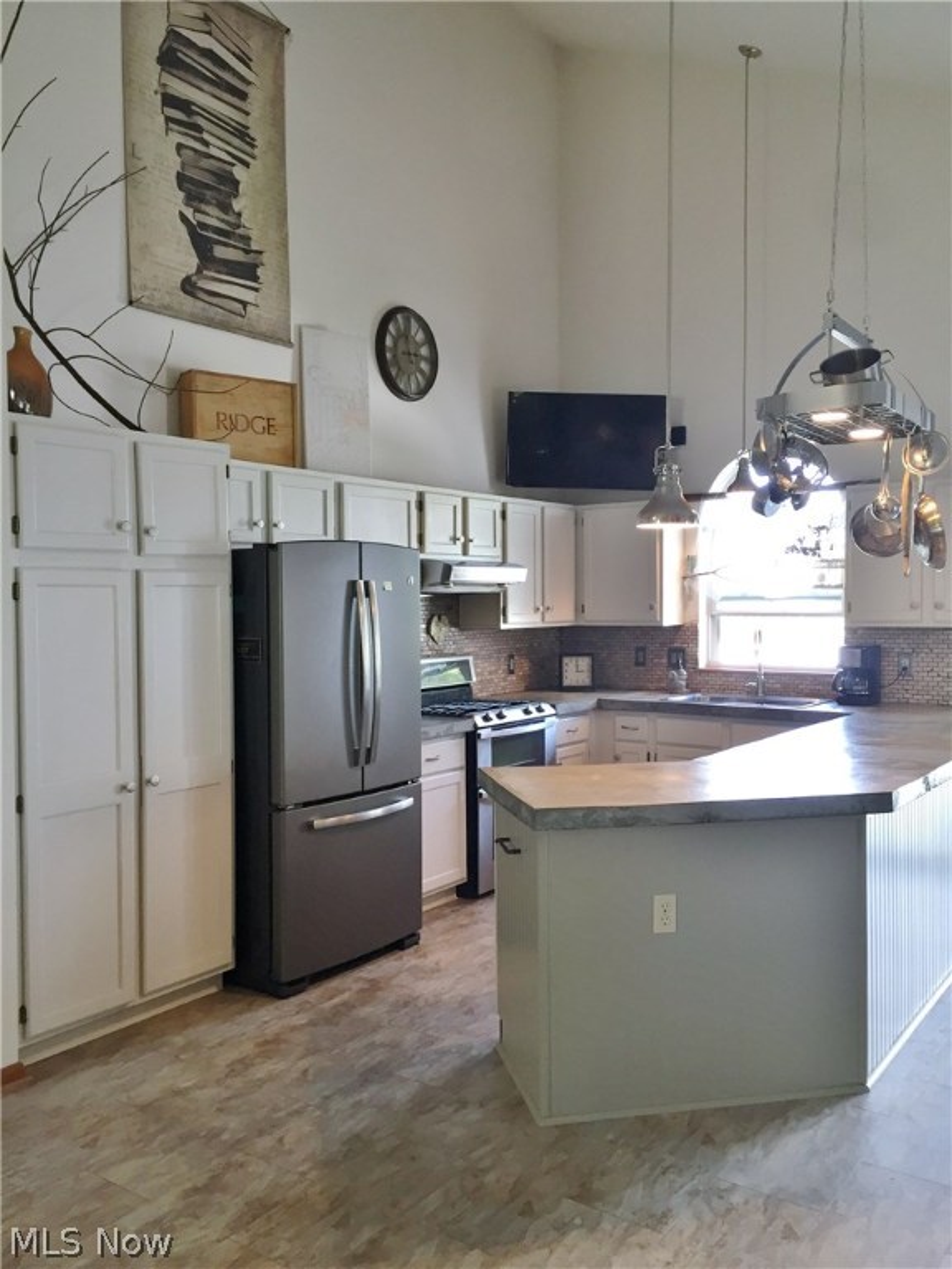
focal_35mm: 29
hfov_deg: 48.2
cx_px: 476
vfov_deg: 61.7
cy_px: 634
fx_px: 1063
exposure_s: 1/30
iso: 64
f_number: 2.2
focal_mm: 4.15
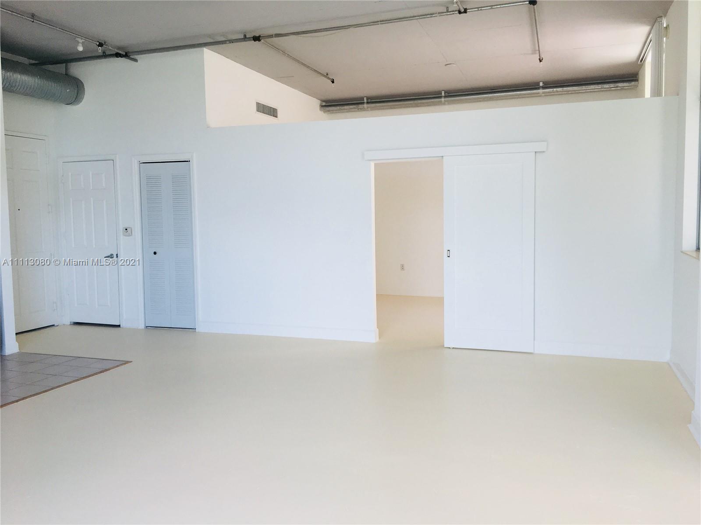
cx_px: 350
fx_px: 587
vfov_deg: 48.2
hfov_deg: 61.7
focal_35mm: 29
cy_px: 262
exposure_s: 1/120
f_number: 2.2
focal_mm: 4.15
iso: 32
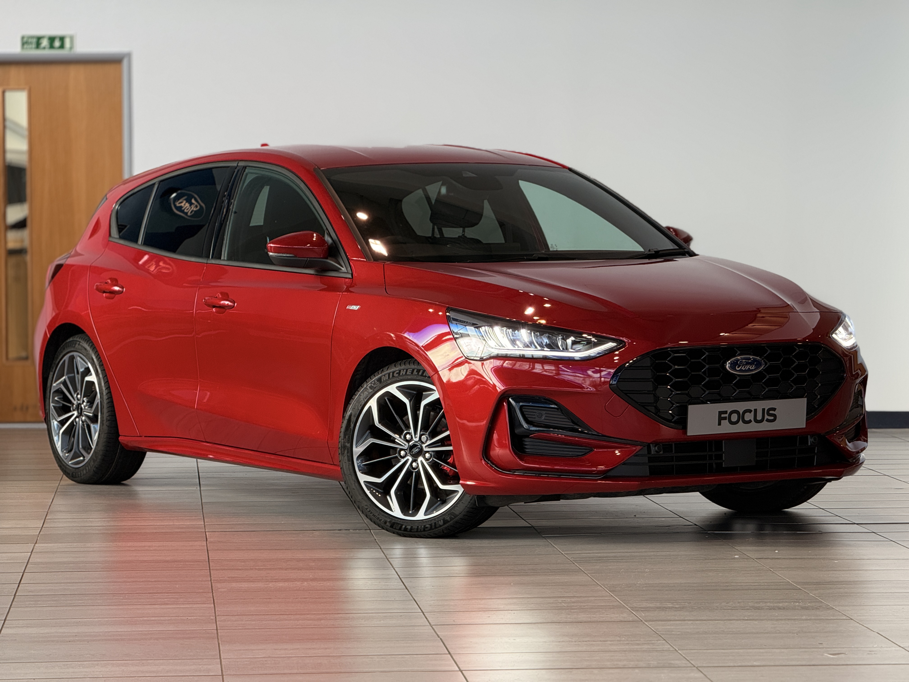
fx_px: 3151
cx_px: 454
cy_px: 341
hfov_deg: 16.4
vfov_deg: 12.3
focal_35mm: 120
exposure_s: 1/100
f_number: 2.8
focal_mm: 15.66
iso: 125
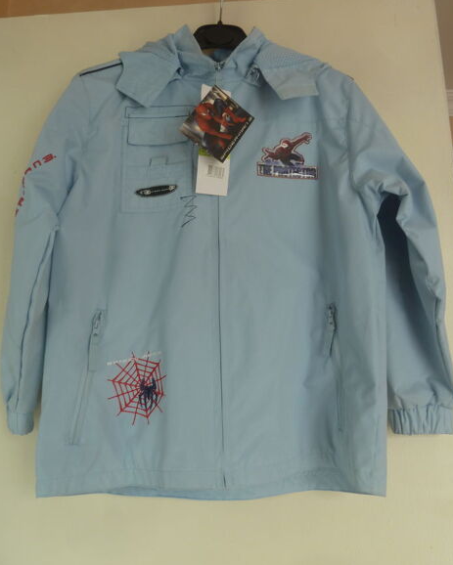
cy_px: 264
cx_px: 230
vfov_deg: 64.0
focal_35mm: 27
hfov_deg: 53.2
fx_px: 452
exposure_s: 1/30
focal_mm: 4.1
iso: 80
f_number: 3.3
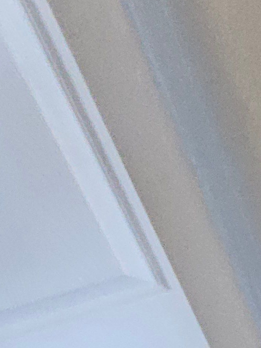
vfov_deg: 32.4
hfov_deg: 17.6
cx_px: 534
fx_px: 563
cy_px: 324
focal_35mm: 56
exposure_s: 1/40
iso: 320
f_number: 2.2
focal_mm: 1.74
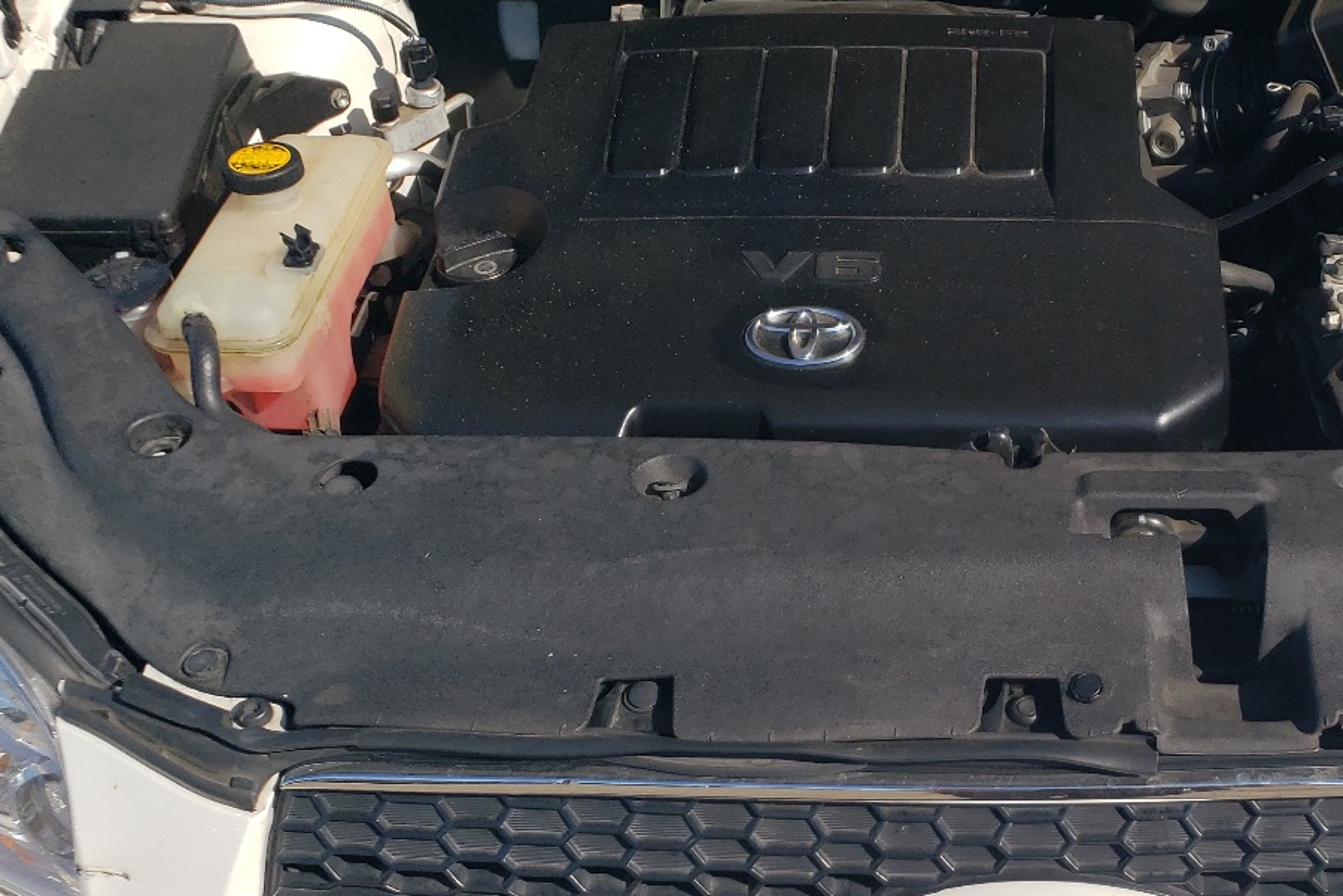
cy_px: 570
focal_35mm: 48
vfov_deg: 28.0
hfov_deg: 39.8
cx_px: 1039
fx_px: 1791
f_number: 1.5
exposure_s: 1/5000
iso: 50
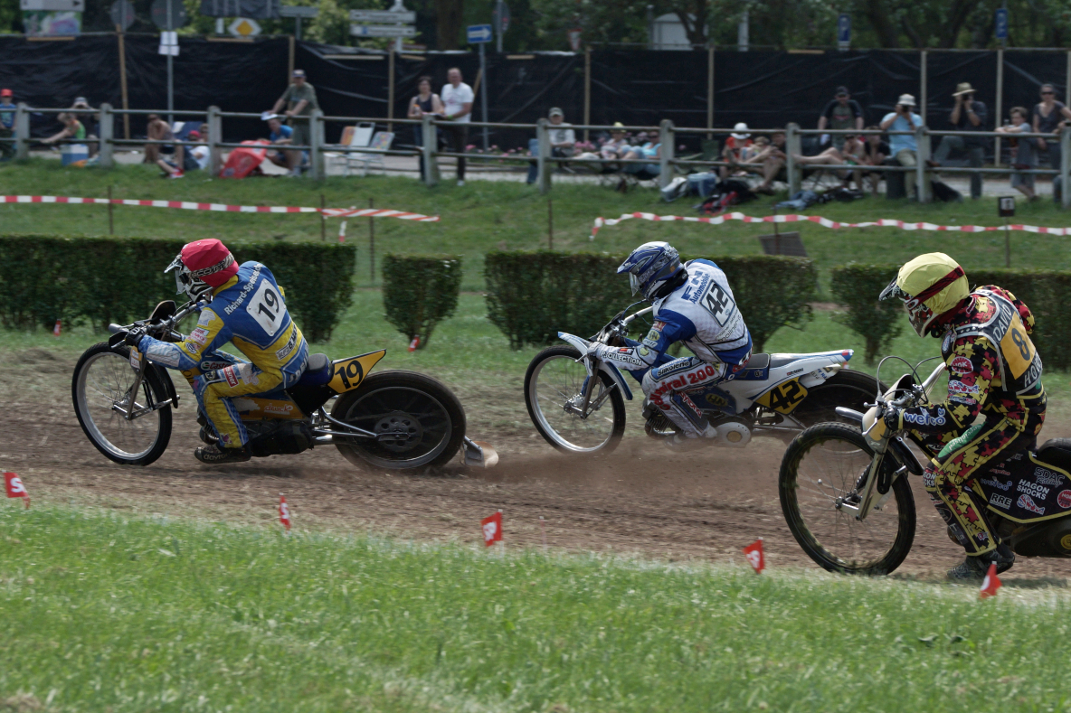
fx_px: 6782
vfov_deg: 6.0
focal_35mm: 228
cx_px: 539
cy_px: 359
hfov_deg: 9.0
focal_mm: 150
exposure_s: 1/800
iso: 200
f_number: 8
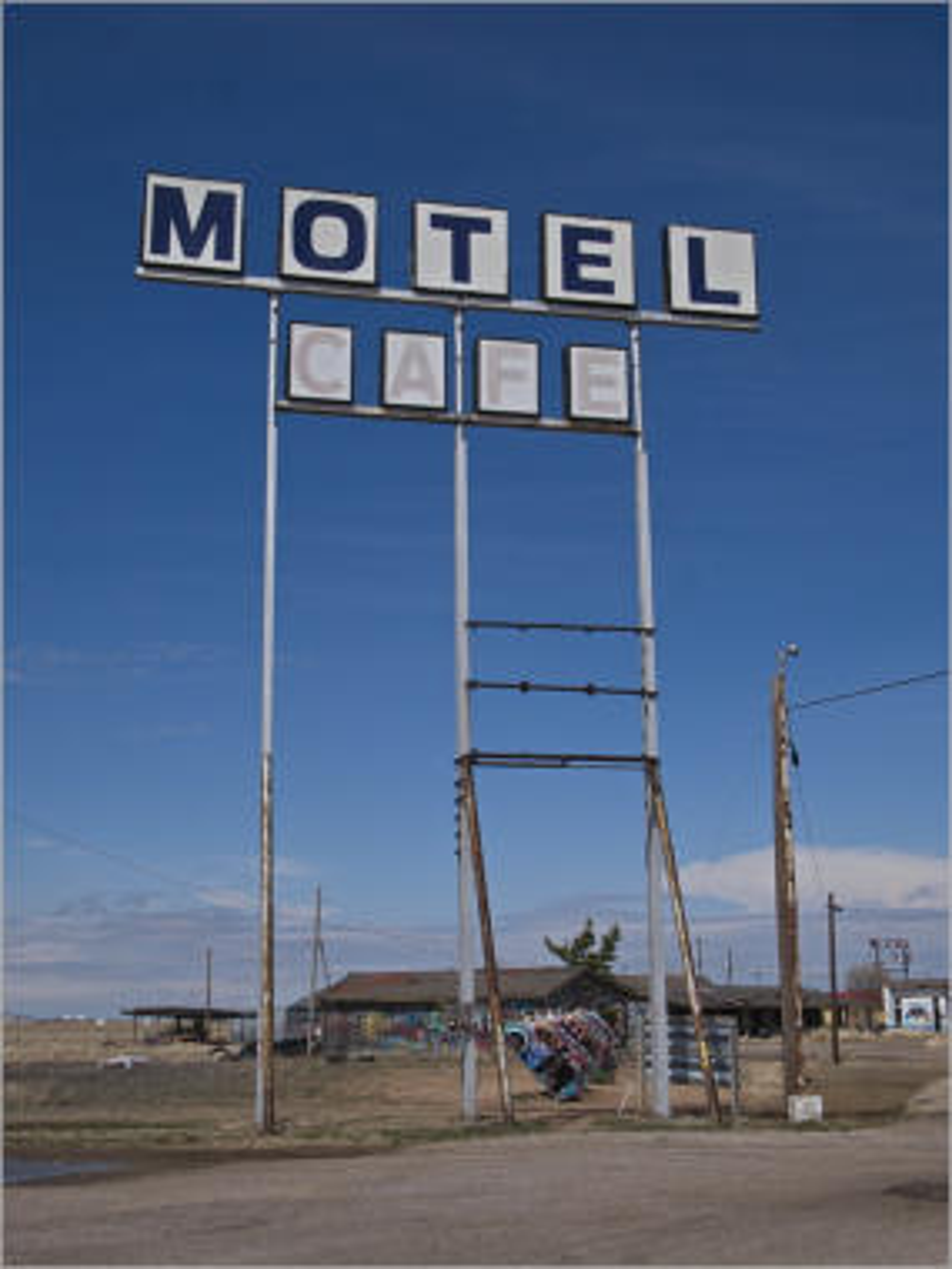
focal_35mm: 44
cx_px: 476
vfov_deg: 42.9
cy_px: 634
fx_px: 1613
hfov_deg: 32.9
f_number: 11
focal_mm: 22
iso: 200
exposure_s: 1/640
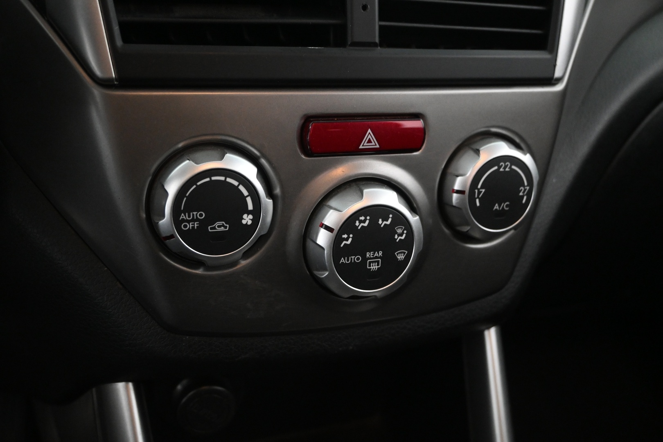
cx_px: 332
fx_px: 635
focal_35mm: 34
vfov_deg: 38.4
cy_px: 221
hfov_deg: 55.1
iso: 3600
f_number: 4.2
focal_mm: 23
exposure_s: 1/40
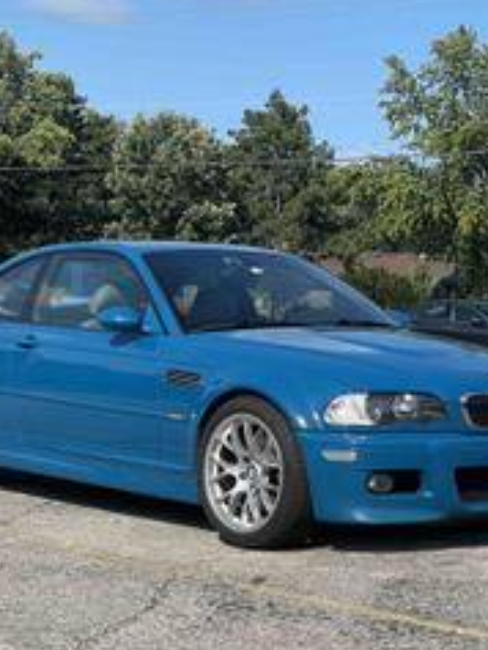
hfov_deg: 17.8
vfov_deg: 23.5
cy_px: 324
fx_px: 1559
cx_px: 236
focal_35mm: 83
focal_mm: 6
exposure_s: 1/1497
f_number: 2
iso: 25
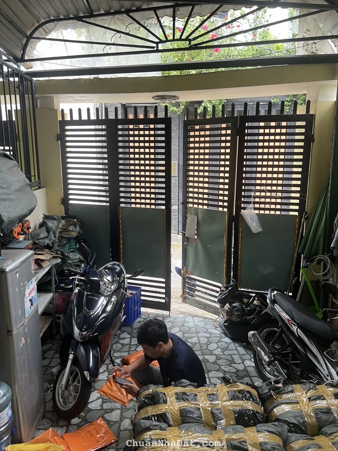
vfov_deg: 67.3
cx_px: 169
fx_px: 338
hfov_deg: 53.1
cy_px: 226
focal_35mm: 26
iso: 100
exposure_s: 1/50
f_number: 1.5
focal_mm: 5.7
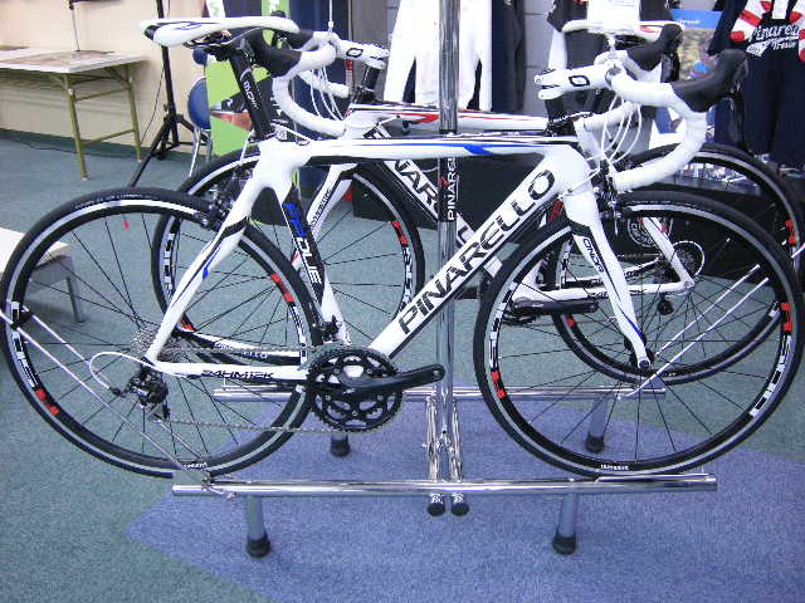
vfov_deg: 45.4
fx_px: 721
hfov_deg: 58.4
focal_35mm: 31
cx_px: 402
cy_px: 302
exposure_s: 1/38.1
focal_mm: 5.3
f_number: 2.9
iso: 400
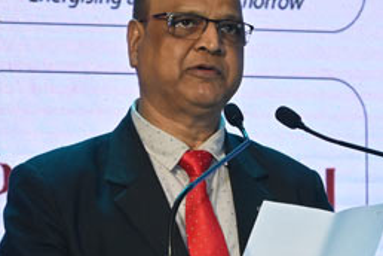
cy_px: 135
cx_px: 284
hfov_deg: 7.9
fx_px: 2787
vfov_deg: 5.2
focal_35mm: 262
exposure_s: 1/100
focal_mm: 50
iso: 640
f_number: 6.3
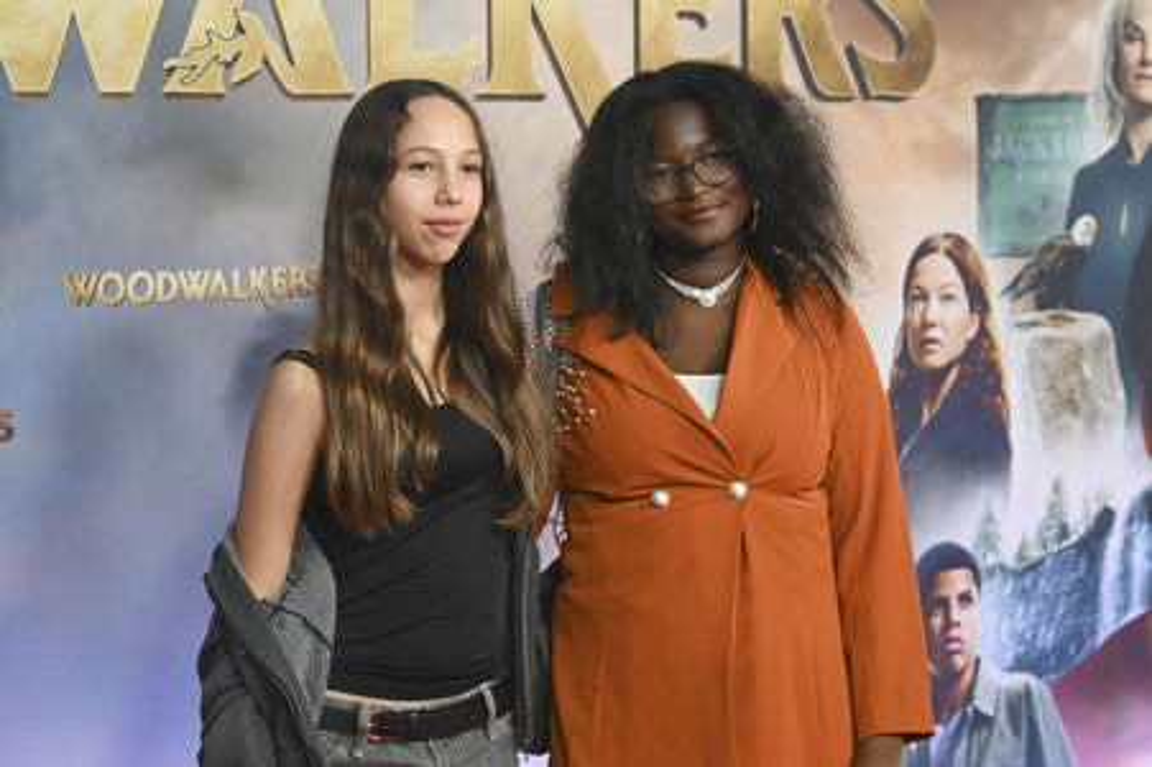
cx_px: 576
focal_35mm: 75
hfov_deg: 27.0
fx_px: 2398
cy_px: 384
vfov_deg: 18.2
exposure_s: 1/160
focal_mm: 75
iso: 800
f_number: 5.6
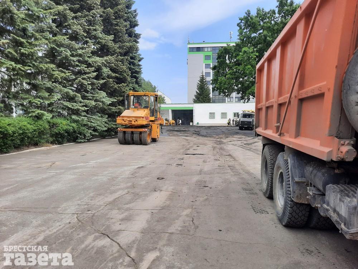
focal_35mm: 25
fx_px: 259
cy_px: 134
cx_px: 179
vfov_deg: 54.9
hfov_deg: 69.4
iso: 32
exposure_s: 1/780
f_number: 2
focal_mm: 4.6
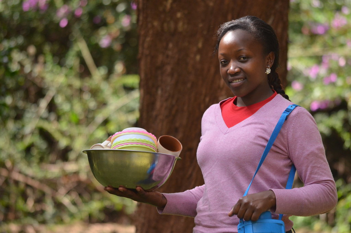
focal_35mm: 330
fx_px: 3210
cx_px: 176
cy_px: 116
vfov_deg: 4.1
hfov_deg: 6.3
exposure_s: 1/1000
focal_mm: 220
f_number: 5.3
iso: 1000
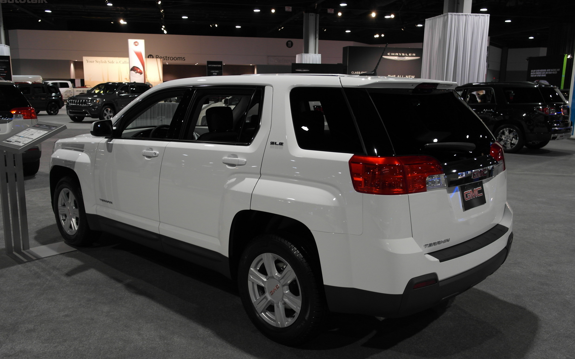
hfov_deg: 61.2
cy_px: 188
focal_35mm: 31
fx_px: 486
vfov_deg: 40.6
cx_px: 287
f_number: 3.5
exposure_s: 1/40
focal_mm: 20
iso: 400
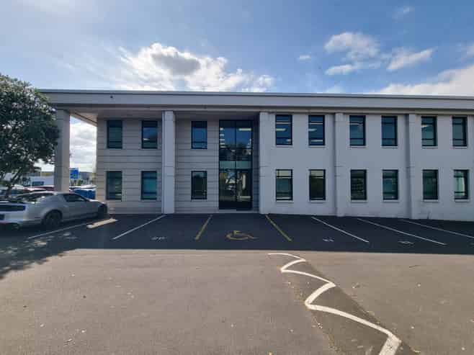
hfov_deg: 106.2
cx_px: 237
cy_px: 178
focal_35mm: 13
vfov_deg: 89.9
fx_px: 178
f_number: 2.2
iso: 50
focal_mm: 2.2
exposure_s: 1/2168
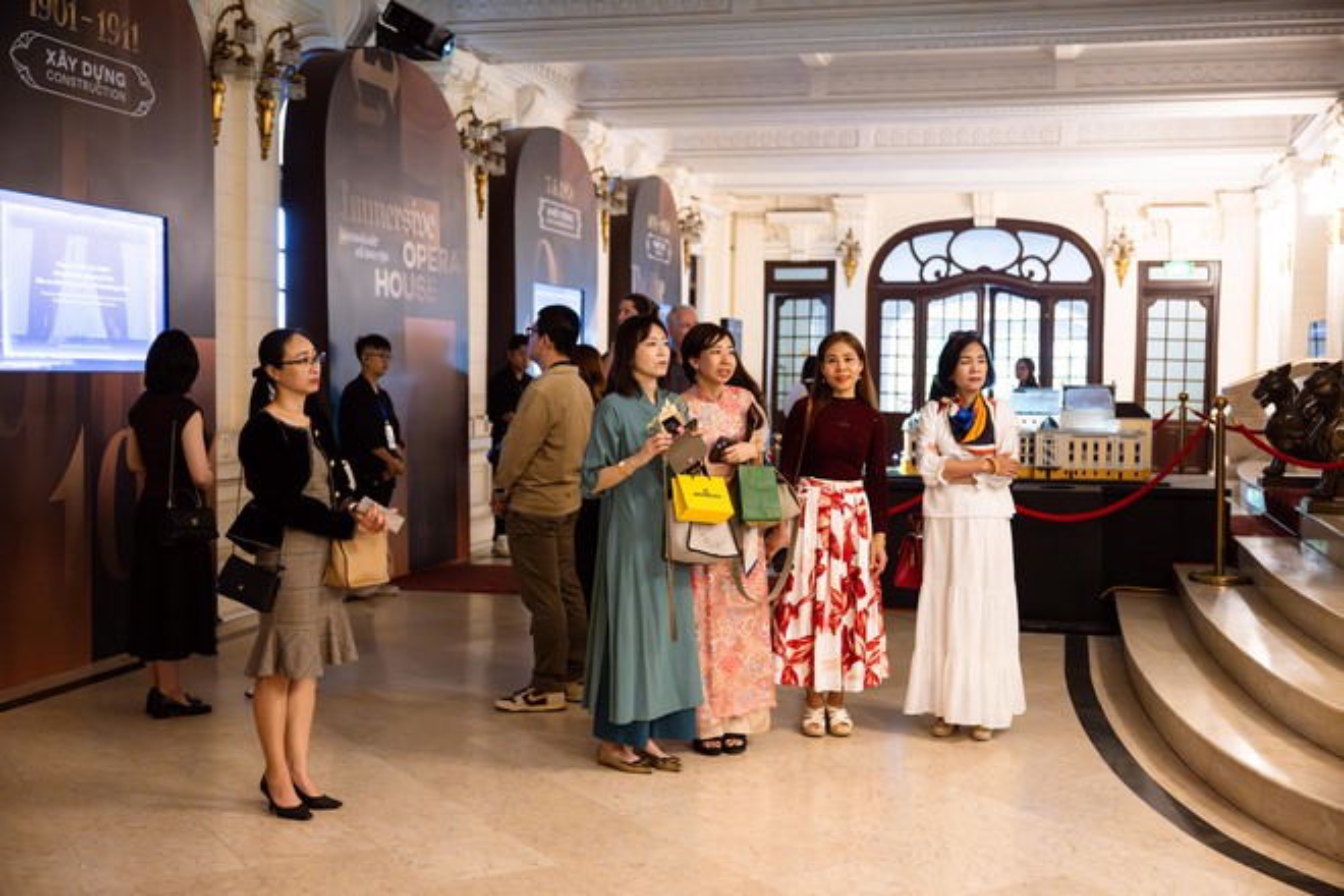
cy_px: 448
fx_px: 1568
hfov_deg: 46.4
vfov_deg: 31.9
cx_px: 672
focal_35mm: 42
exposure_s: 1/200
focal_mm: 42
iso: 8000
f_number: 2.8
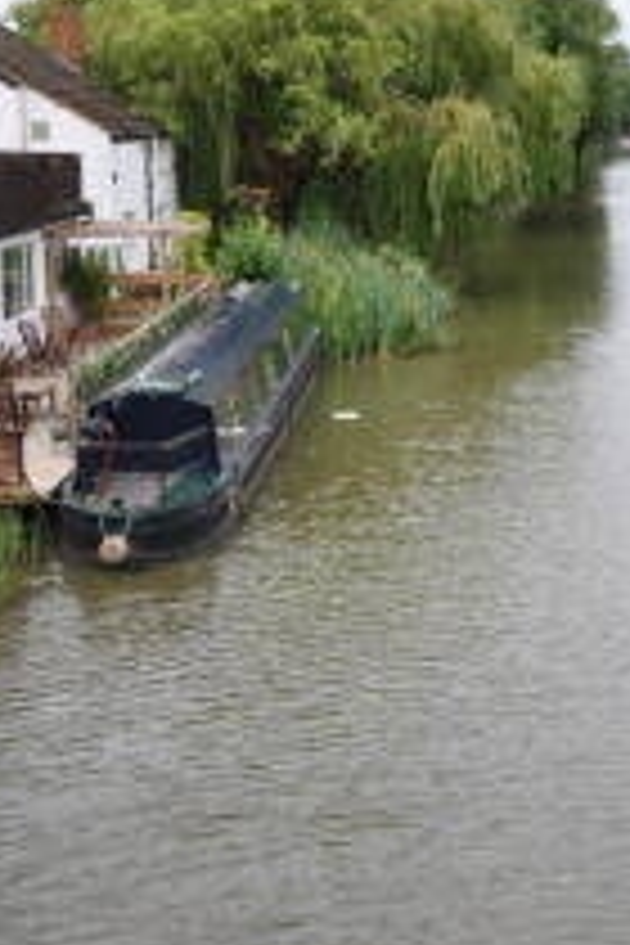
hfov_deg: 19.8
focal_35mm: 68
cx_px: 522
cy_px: 286
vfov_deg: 29.4
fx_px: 1785
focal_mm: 20
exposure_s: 1/160
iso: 100
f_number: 6.3
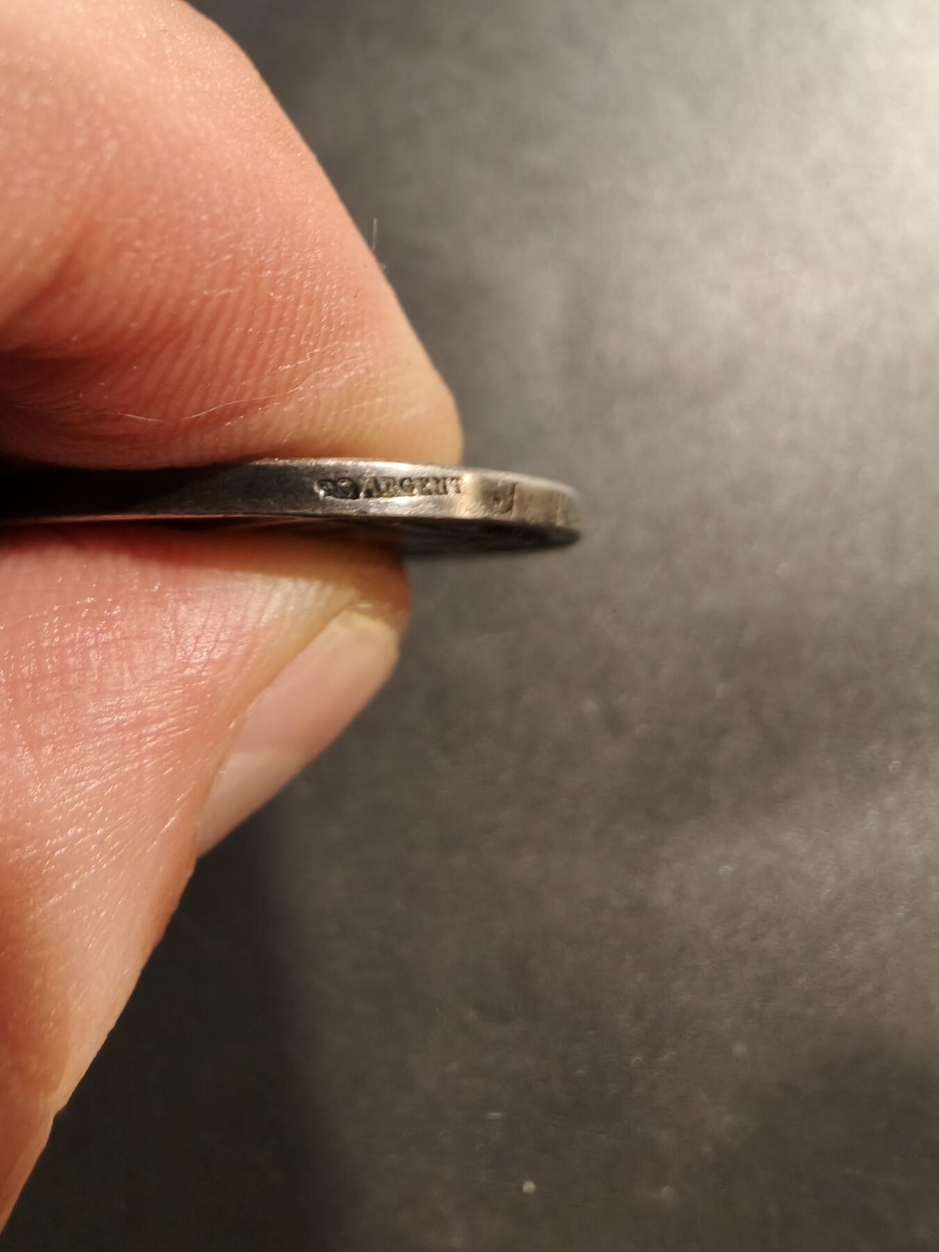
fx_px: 832
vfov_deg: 73.9
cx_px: 470
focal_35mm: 23
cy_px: 626
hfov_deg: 58.9
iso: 250
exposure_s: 1/85.9
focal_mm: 2.32
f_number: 2
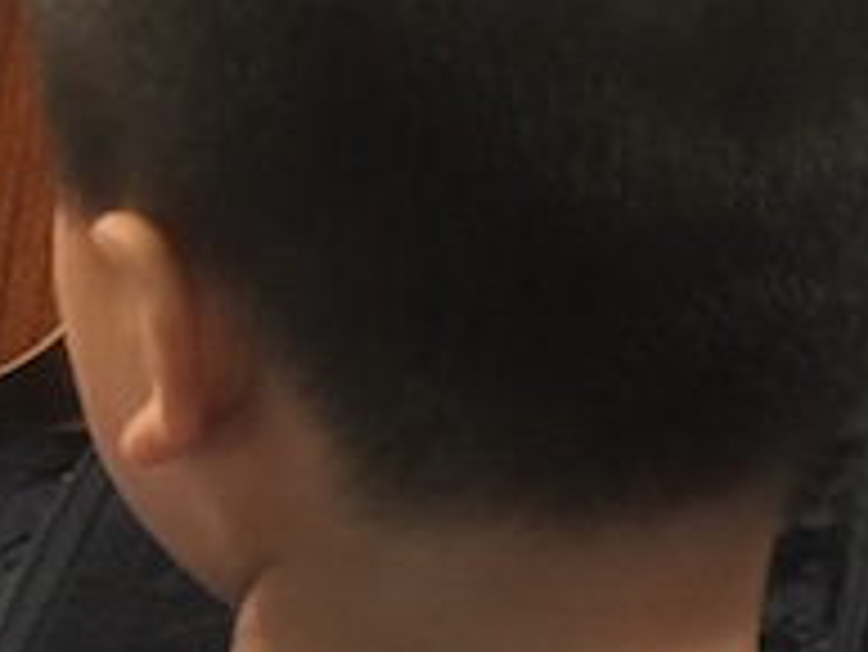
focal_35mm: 111
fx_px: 2785
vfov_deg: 13.4
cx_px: 1601
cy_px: 304
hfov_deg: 15.1
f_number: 2.2
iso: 125
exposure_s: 1/17
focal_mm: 4.15
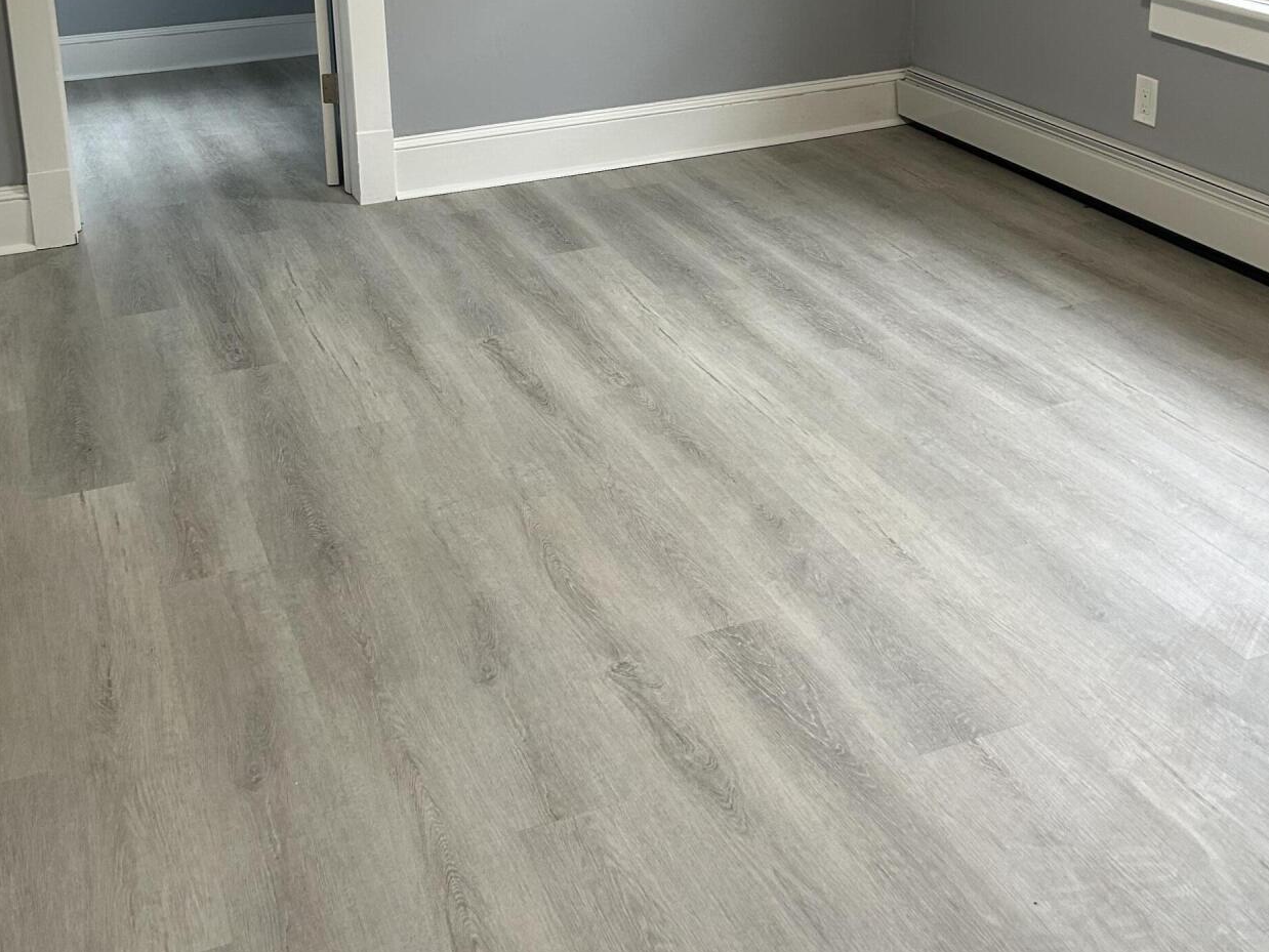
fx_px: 1540
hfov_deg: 44.7
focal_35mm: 42
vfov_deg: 32.8
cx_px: 552
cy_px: 114
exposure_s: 1/120
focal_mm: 5.7
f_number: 1.5
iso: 125
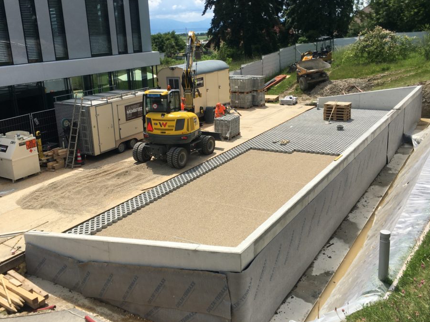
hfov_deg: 52.6
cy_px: 154
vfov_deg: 40.7
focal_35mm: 35
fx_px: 435
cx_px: 204
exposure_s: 1/2137
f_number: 2.2
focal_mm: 4.15
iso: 25
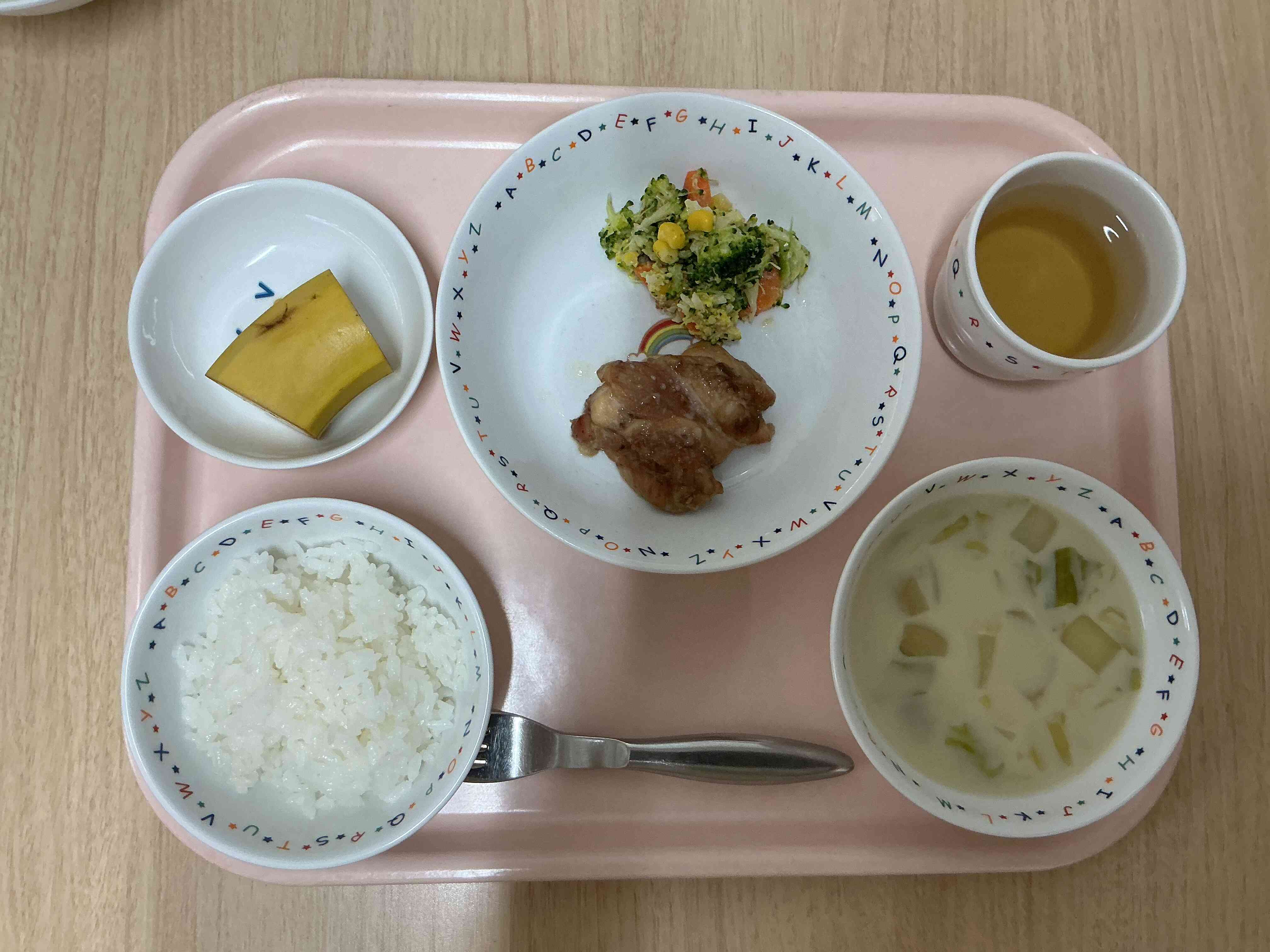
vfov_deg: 48.2
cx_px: 635
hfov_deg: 61.7
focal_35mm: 29
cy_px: 476
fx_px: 1064
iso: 64
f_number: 1.8
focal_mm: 3
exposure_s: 1/100
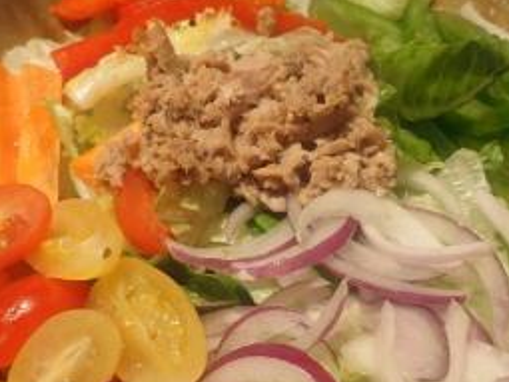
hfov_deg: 42.9
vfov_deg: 32.8
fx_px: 647
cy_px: 228
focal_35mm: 44
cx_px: 285
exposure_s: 1/40
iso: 200
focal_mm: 4.5
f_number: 2
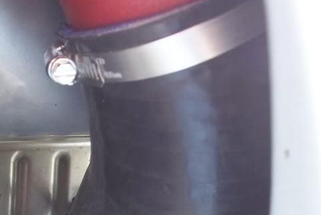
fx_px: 714
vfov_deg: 16.5
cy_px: 242
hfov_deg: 25.3
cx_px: 128
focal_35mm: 80
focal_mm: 7.54
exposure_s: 1/60
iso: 400
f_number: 2.8
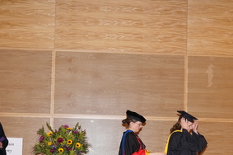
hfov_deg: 24.7
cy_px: 122
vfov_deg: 16.5
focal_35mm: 82
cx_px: 143
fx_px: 530
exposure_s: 1/100
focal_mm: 49
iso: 1600
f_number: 4.5
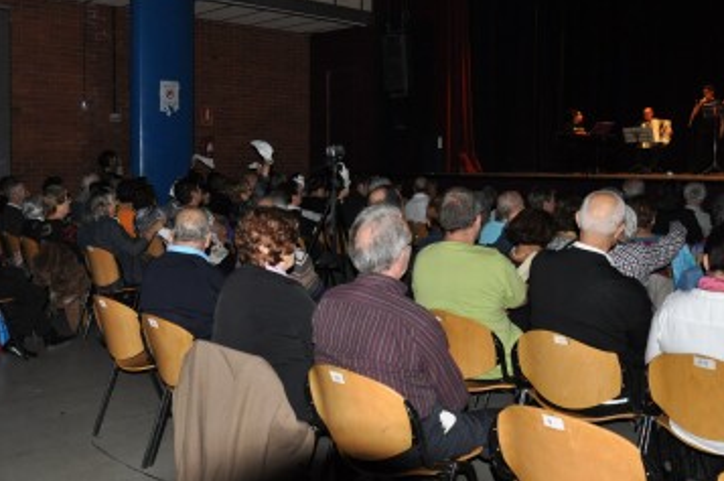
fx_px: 723
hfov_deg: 53.1
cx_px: 333
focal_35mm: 36
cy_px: 201
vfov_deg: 36.7
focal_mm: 18
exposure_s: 1/60
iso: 800
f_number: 3.5
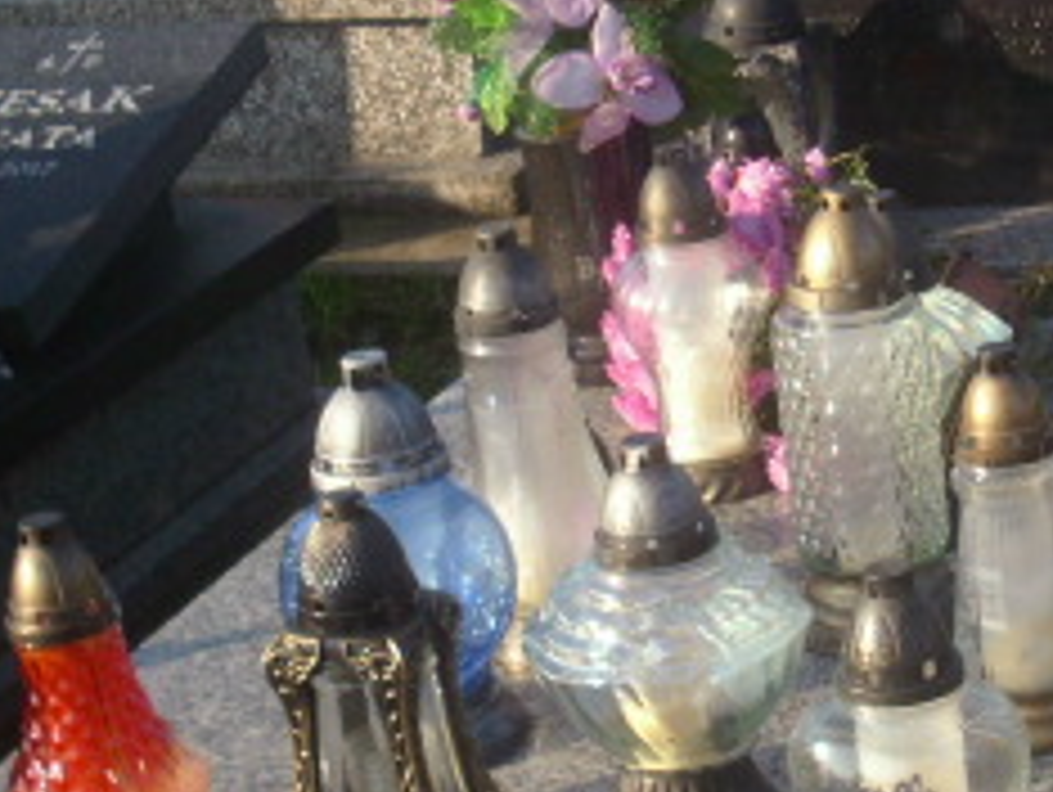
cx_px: 986
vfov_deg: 14.7
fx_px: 3076
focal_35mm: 101
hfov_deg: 19.0
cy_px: 342
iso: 50
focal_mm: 6.2
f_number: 5.6
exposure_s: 1/148
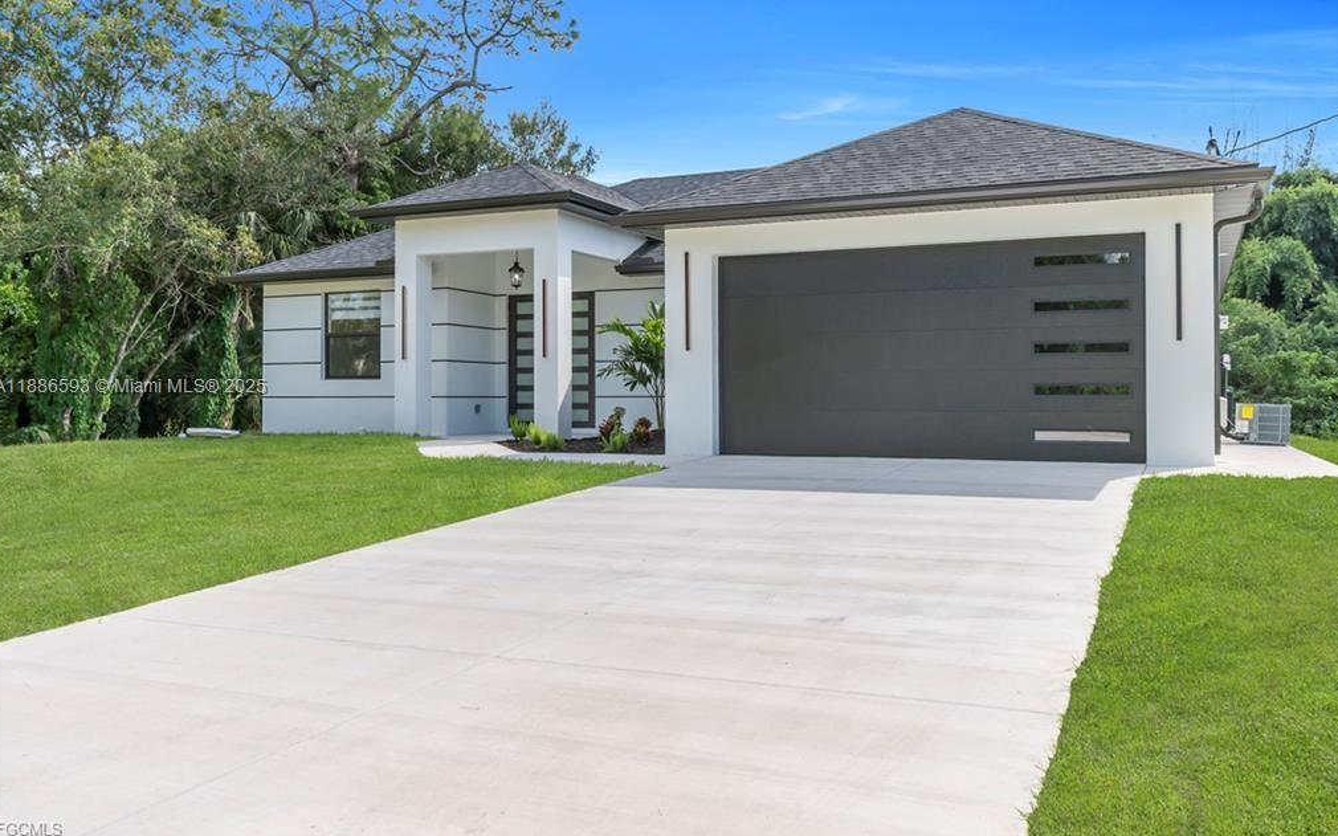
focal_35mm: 31
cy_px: 388
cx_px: 669
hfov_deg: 61.2
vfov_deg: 40.6
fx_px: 1130
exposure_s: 1/250
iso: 100
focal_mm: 20
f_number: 8
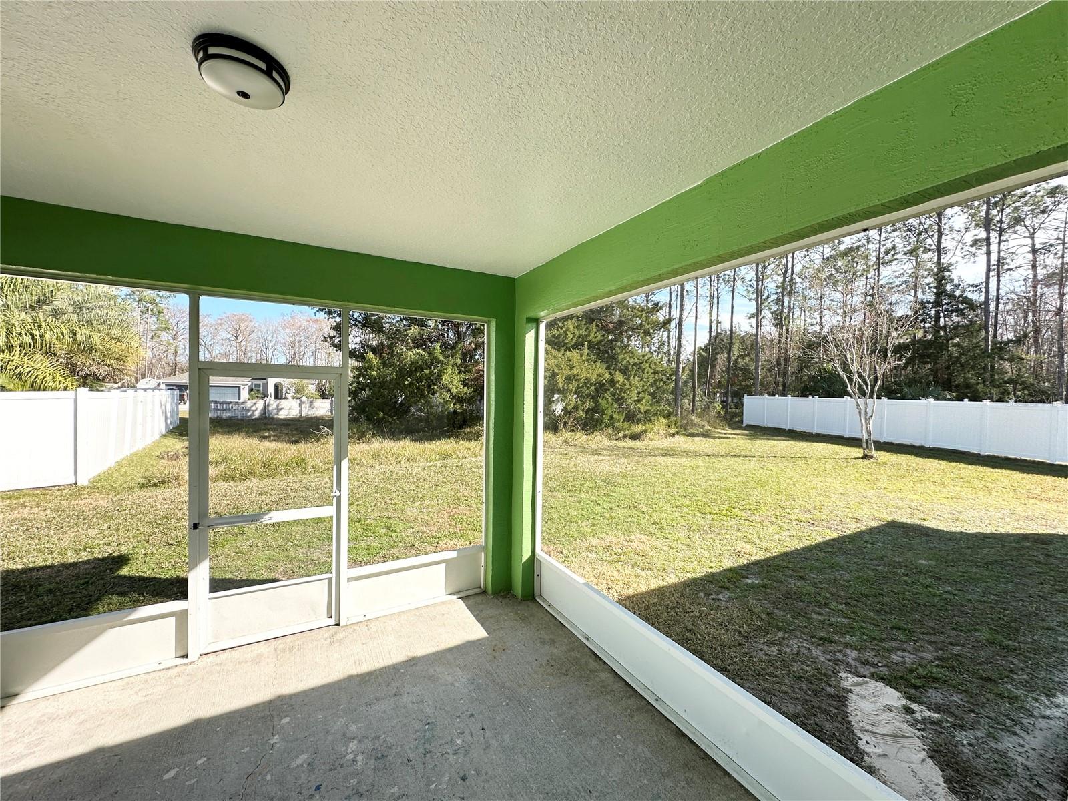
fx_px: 432
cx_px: 534
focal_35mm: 14
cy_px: 400
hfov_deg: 102.1
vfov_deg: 85.7
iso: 40
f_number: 2.2
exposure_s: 1/550
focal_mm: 2.22
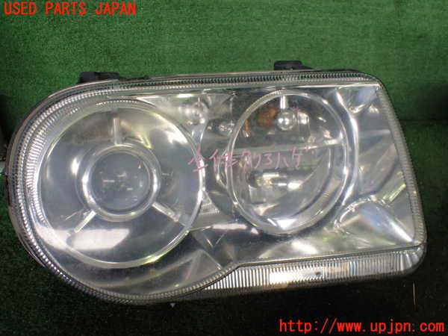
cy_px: 168
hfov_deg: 60.0
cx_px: 224
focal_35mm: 30
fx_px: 388
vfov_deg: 46.8
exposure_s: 1/125
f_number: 2.3
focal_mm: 5.4
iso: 250
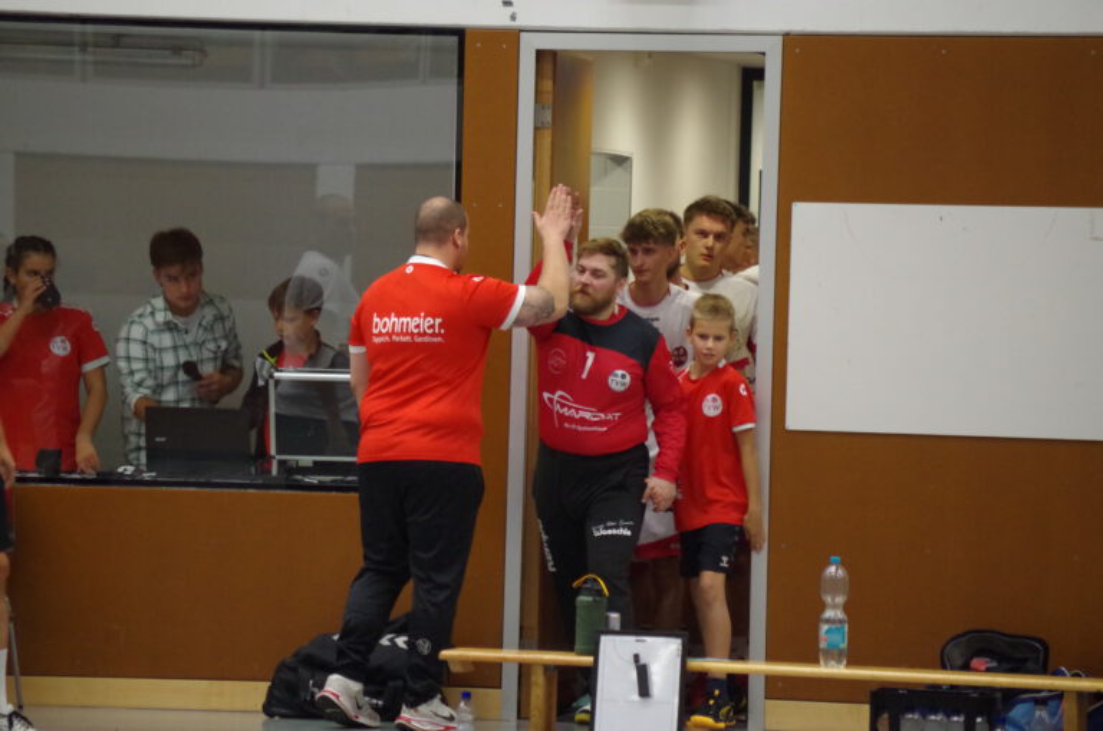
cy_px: 366
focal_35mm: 240
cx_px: 552
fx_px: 7340
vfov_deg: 5.7
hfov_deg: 8.6
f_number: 5.6
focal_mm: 160
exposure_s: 1/125
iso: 3200
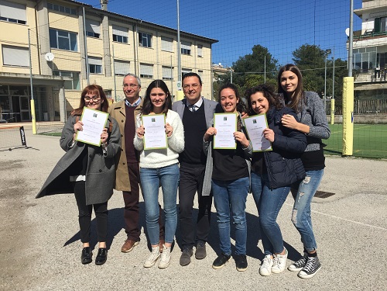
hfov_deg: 61.7
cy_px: 146
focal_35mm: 29
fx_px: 324
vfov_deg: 48.2
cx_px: 194
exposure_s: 1/2825
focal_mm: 4.15
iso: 32
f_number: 2.2
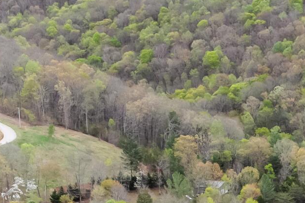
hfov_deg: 16.7
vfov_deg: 10.7
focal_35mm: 120
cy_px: 371
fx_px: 1017
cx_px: 313
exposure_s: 1/100
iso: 160
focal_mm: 12.29
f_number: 2.8
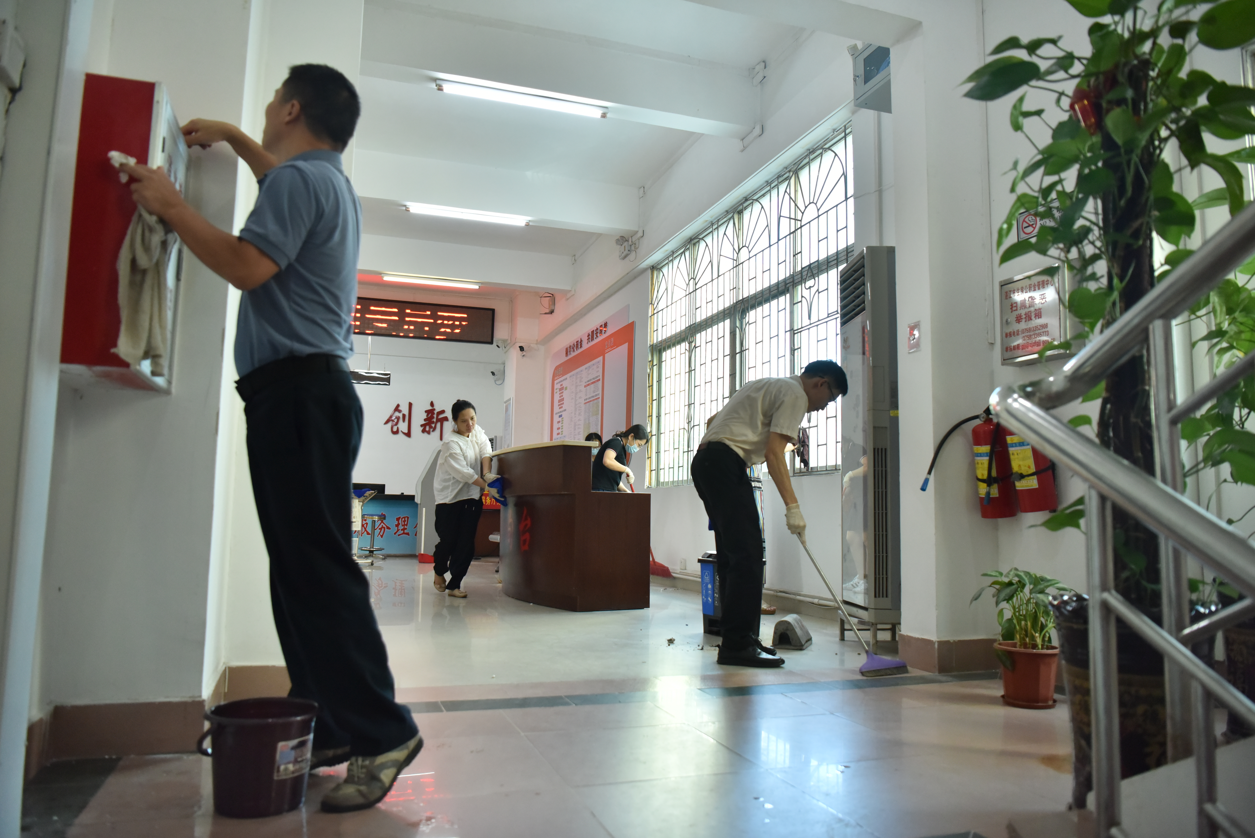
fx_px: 907
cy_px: 419
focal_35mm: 26
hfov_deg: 69.4
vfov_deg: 49.6
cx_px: 628
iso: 1600
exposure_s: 1/400
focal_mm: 26
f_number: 3.2
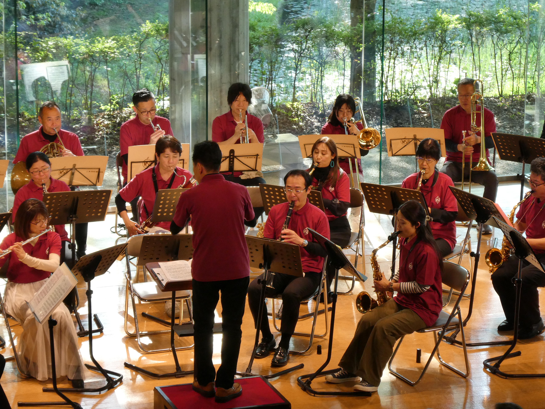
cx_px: 272
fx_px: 2125
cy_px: 204
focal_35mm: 135
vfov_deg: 11.0
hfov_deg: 14.6
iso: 250
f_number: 5.3
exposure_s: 1/80
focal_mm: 24.2
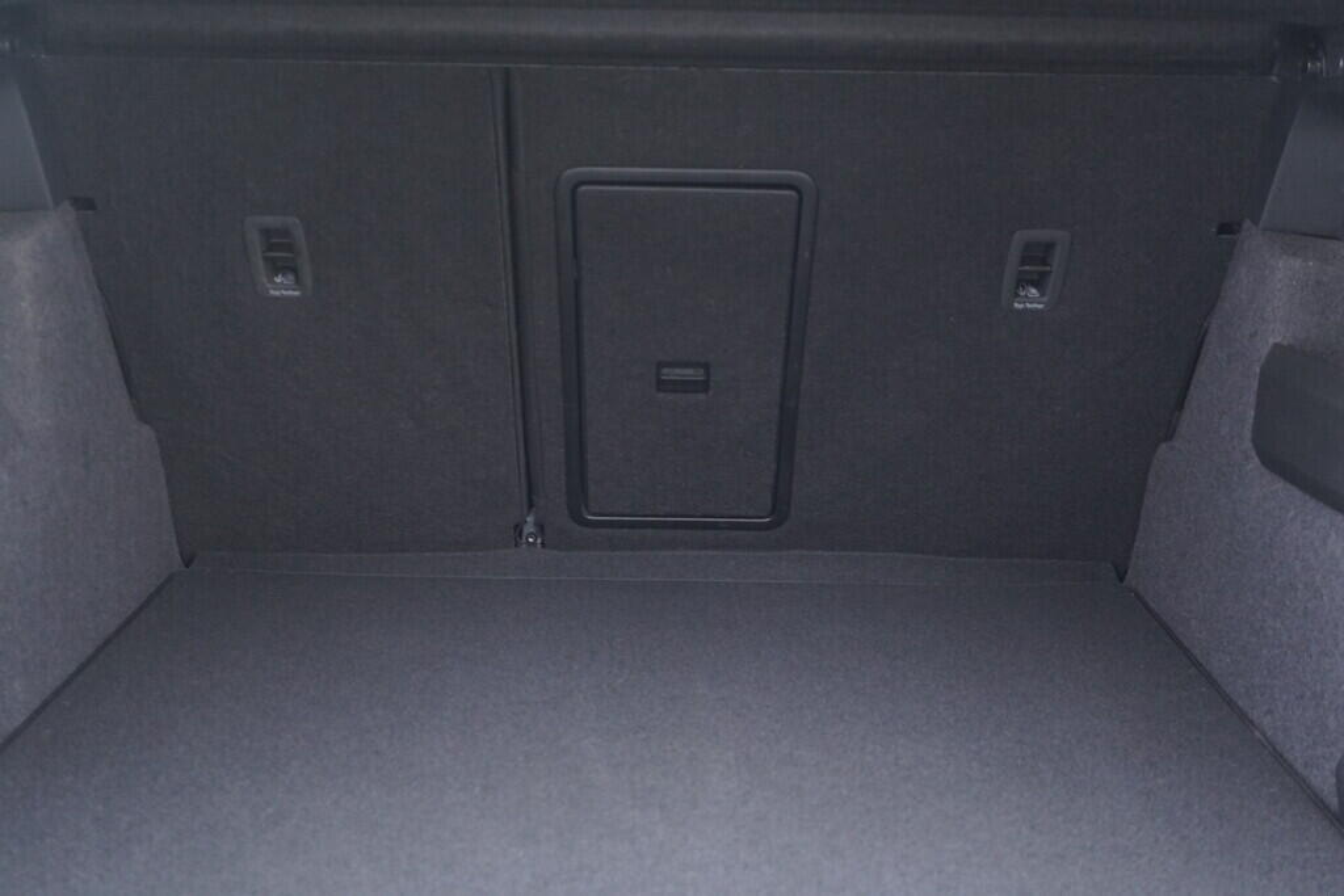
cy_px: 448
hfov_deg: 53.1
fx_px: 1344
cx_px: 672
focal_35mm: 36
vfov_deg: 36.9
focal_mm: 24
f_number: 2.8
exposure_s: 1/40
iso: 1600
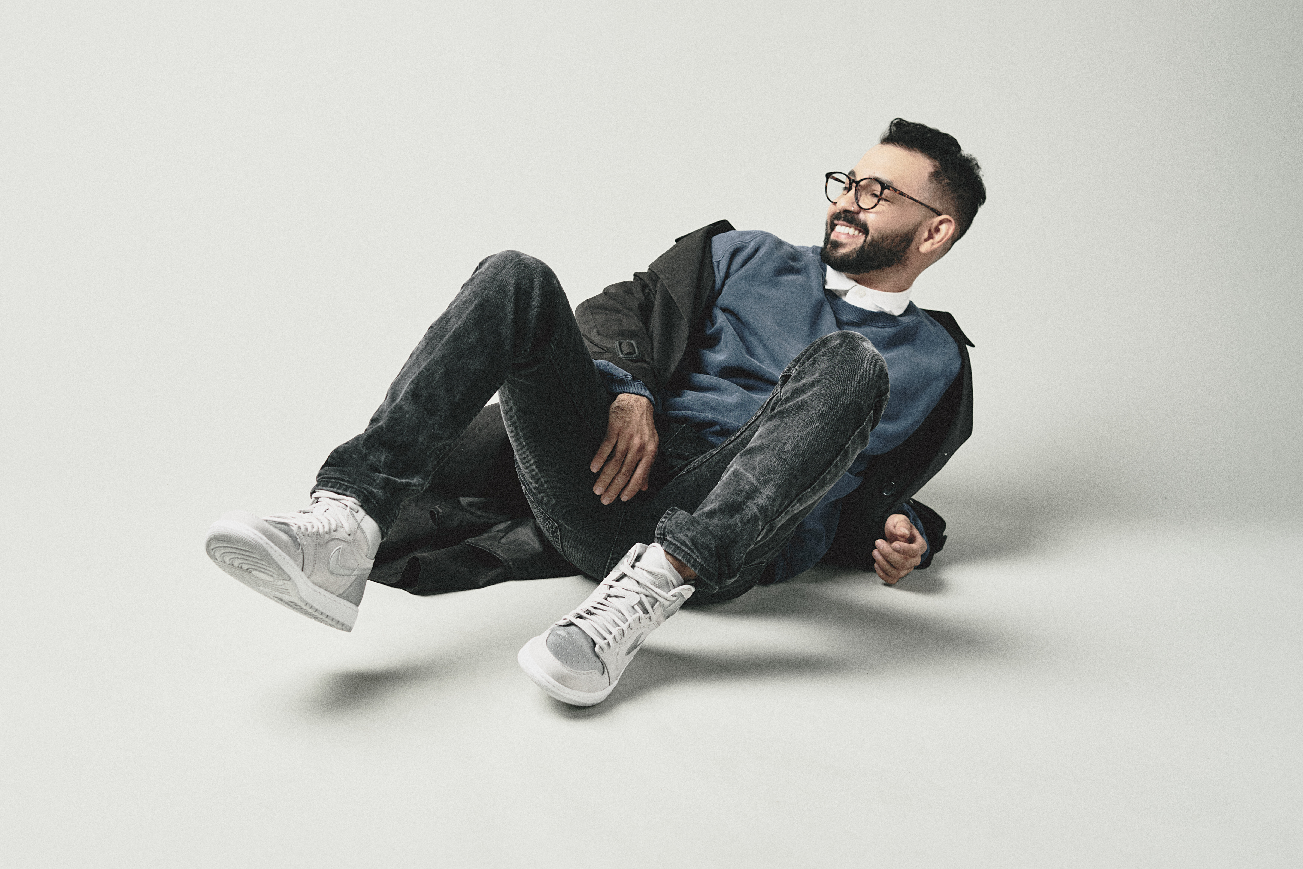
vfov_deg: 25.5
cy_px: 434
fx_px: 1918
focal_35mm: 53
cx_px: 652
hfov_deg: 37.5
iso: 200
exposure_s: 1/250
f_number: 4
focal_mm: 35
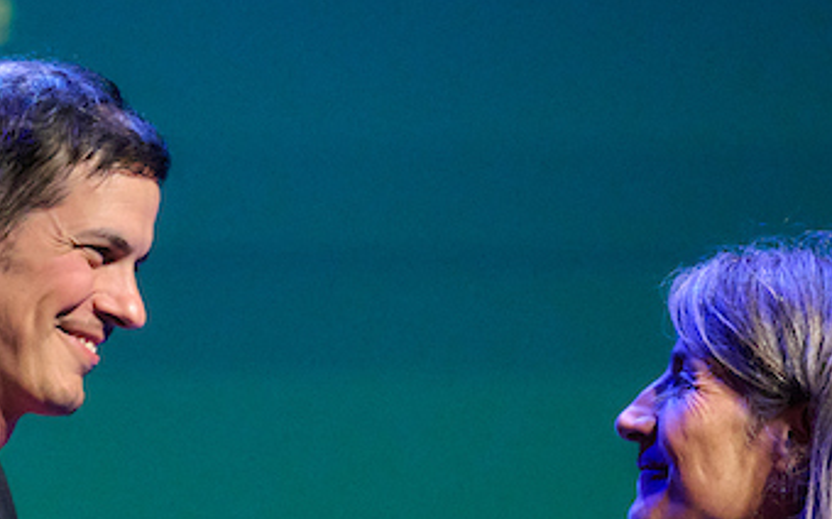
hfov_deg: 2.9
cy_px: 739
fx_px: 16315
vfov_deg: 1.8
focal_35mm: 720
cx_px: -176
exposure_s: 1/320
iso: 2500
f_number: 4
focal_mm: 200
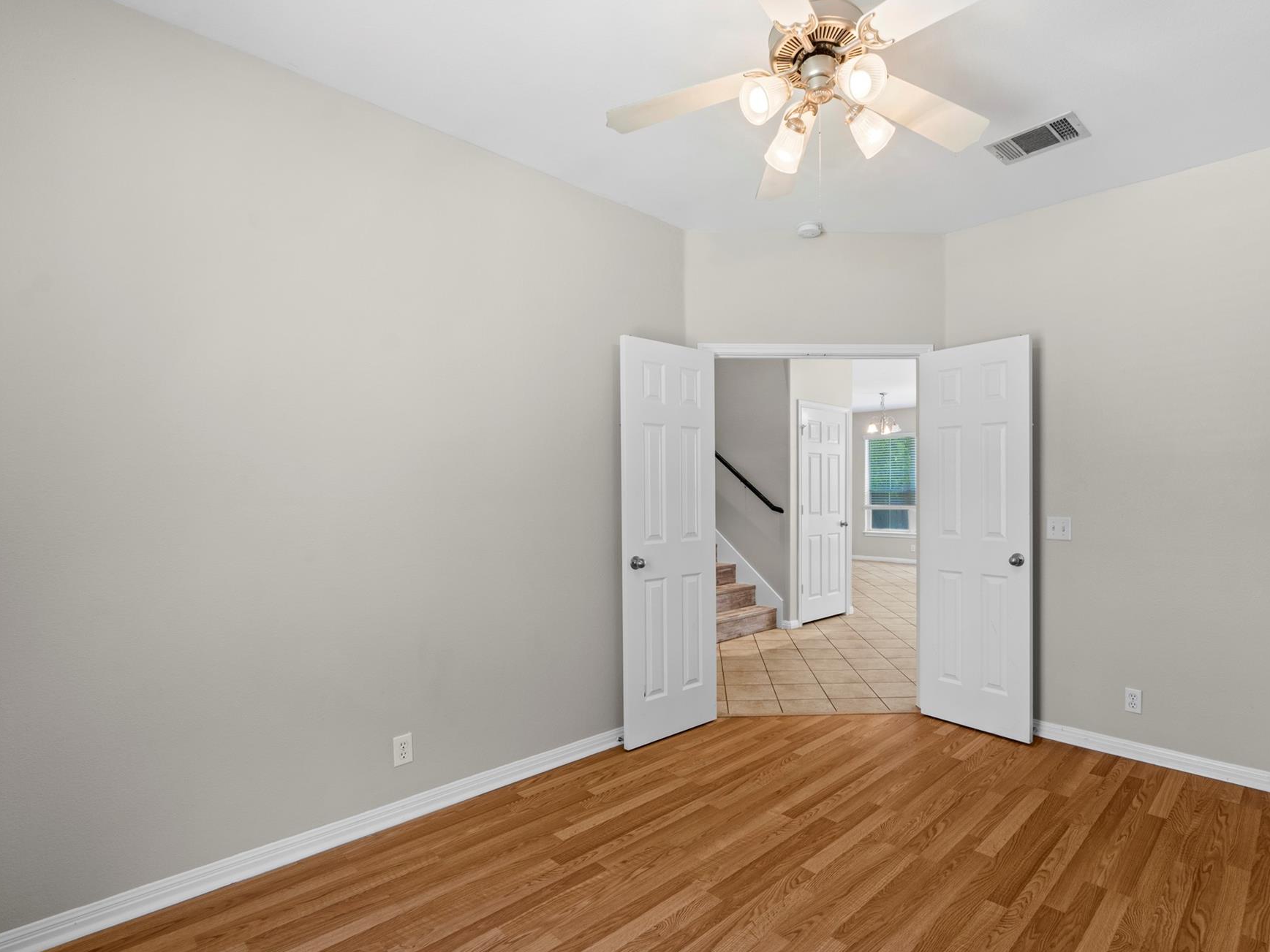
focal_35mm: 17
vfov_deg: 74.7
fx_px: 624
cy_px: 493
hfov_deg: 90.3
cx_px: 733
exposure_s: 2.5
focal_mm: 10
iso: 250
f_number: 11
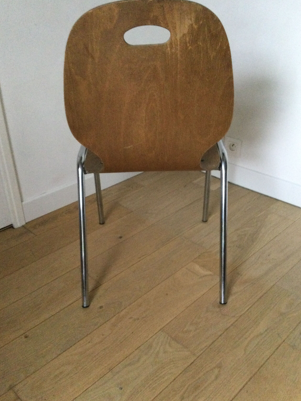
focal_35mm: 33
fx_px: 383
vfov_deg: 55.3
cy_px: 207
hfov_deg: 42.9
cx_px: 154
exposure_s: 1/25
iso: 200
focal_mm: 3.3
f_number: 2.4
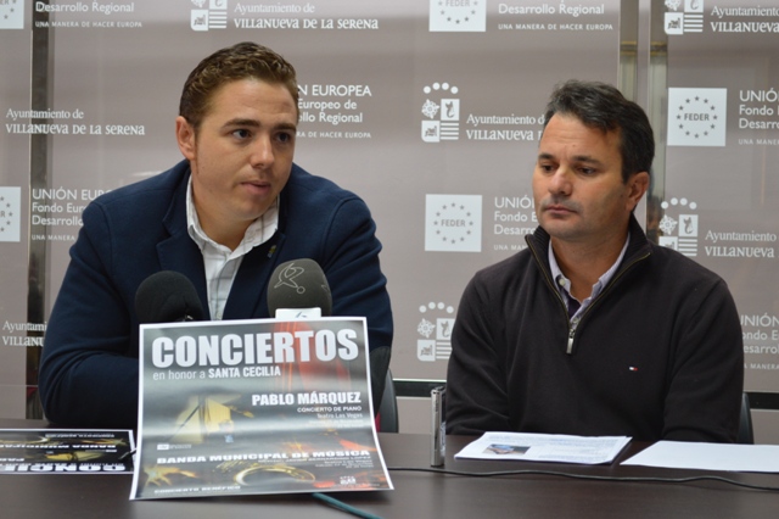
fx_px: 1784
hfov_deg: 24.6
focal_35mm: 82
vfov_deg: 16.5
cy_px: 260
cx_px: 390
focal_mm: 55
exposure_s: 1/15
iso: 500
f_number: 5.6
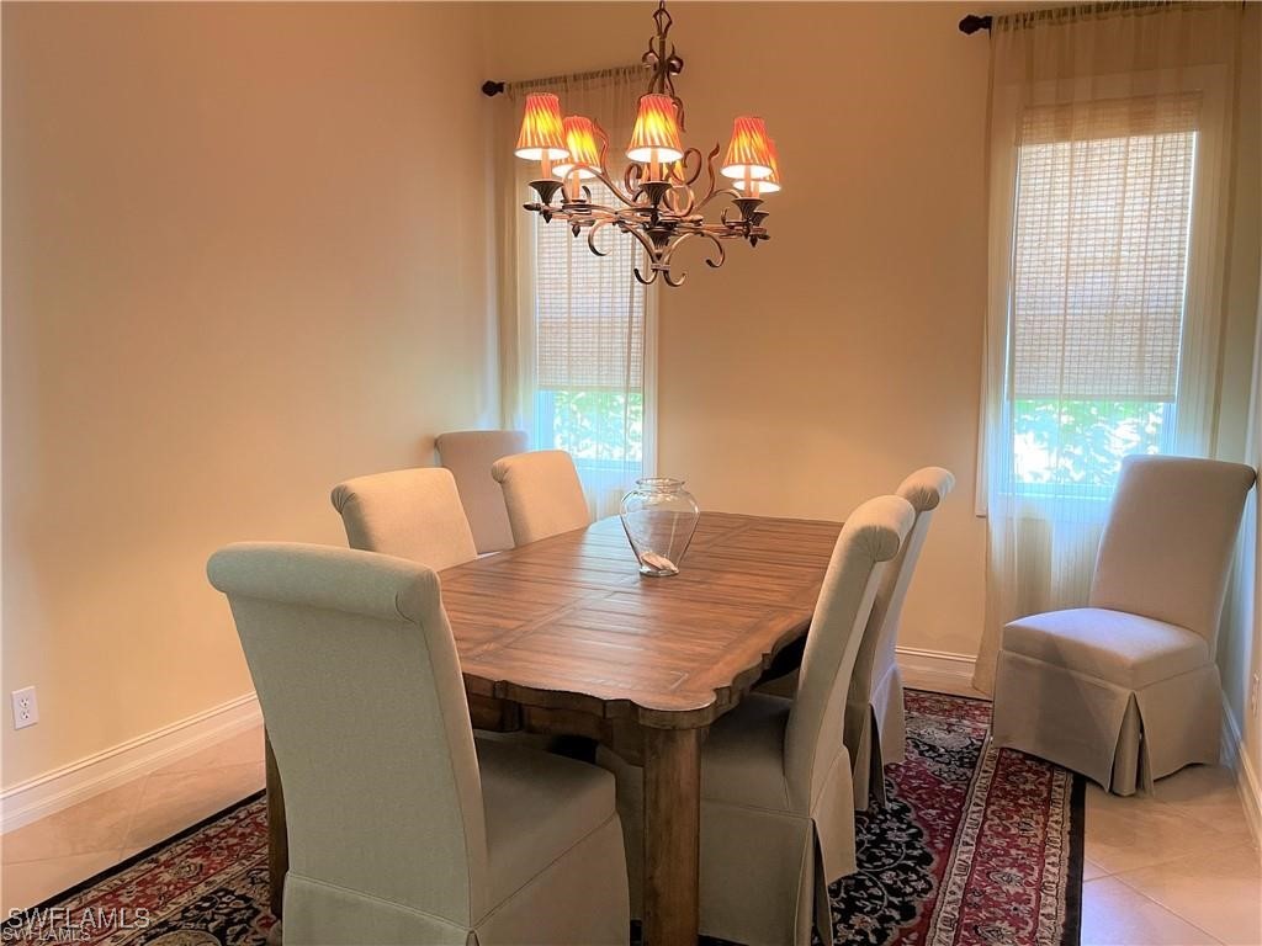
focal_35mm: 26
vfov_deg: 53.1
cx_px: 631
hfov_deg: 67.3
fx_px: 948
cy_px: 473
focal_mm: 5.1
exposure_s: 1/60
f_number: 1.6
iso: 250
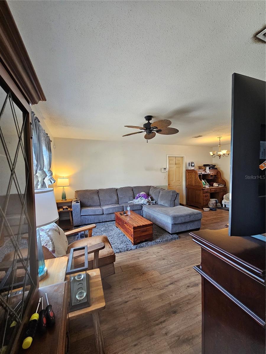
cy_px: 177
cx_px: 133
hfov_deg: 89.9
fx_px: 133
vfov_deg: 106.2
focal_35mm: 13
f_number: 2.2
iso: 200
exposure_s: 1/60
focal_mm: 2.2
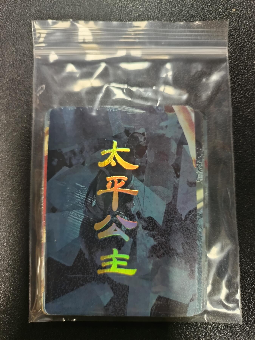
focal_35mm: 24
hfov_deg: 56.8
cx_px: 128
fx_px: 236
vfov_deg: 71.6
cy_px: 170
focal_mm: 5.31
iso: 1054
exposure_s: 1/33.3
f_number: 1.7
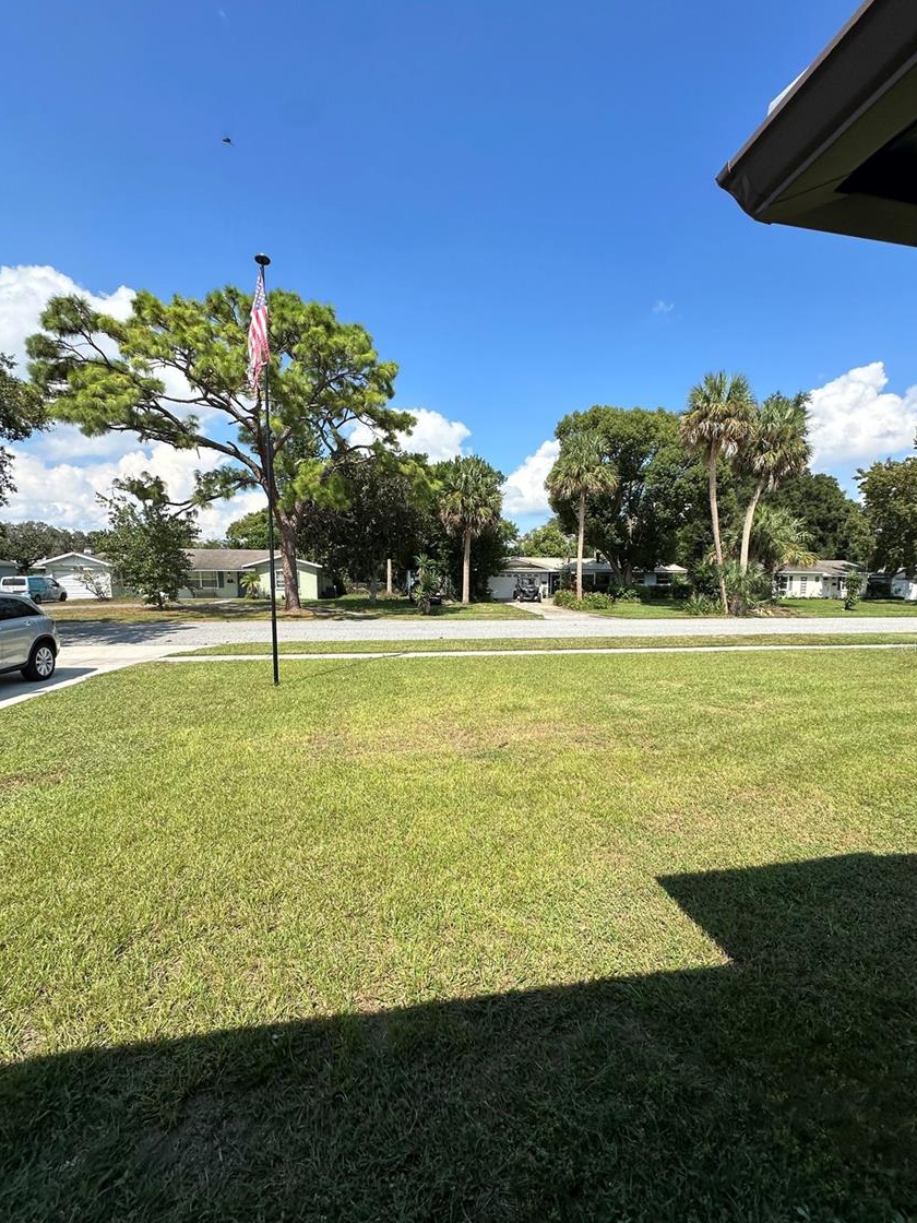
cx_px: 477
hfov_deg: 81.7
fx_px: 530
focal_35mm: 15
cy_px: 646
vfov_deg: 98.1
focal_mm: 2.22
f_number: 2.2
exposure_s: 1/1770
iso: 40
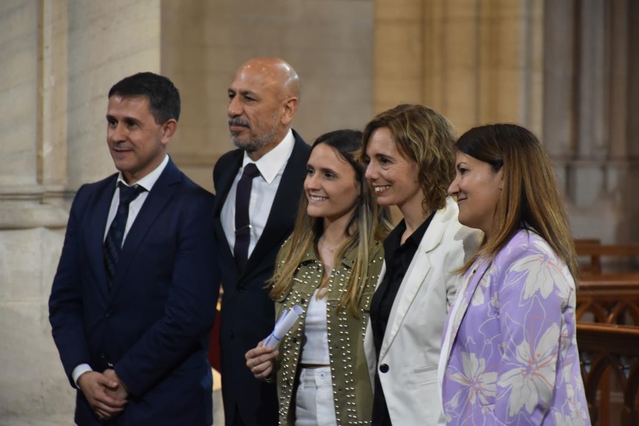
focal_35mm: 174
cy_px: 213
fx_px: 3089
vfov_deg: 7.9
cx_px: 320
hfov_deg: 11.8
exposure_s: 1/15
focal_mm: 116
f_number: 5.6
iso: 2000
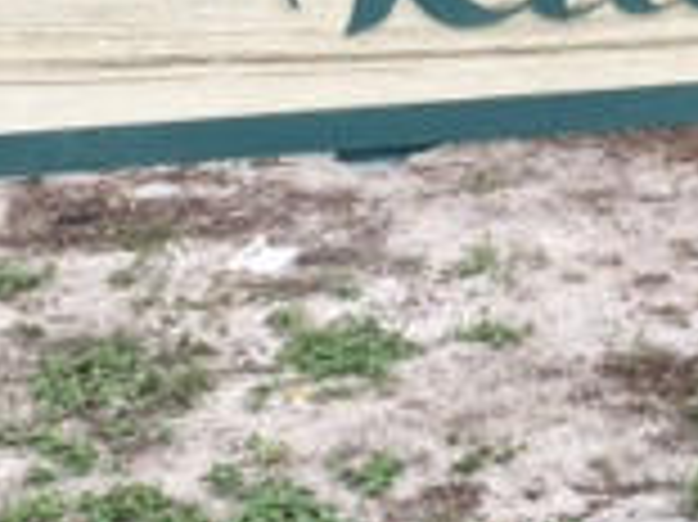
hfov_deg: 15.8
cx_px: 820
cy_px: -130
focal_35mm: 120
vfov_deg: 12.0
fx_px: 2418
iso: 32
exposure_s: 1/820
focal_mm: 4.15
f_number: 2.2
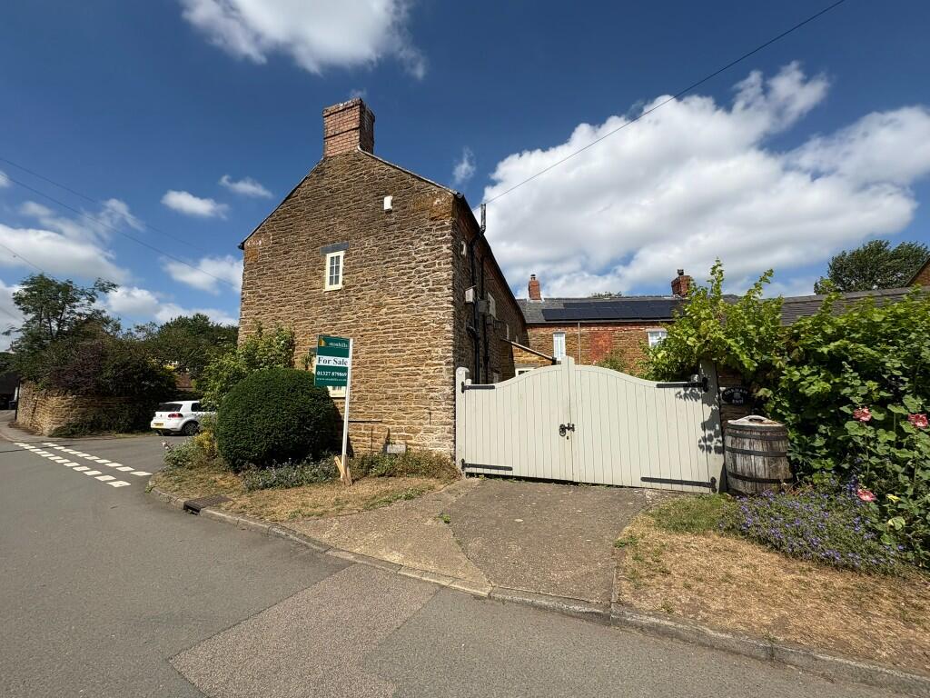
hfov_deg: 102.1
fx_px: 376
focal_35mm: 14
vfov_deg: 85.7
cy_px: 349
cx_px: 465
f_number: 2.2
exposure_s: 1/2770
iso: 50
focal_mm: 2.22
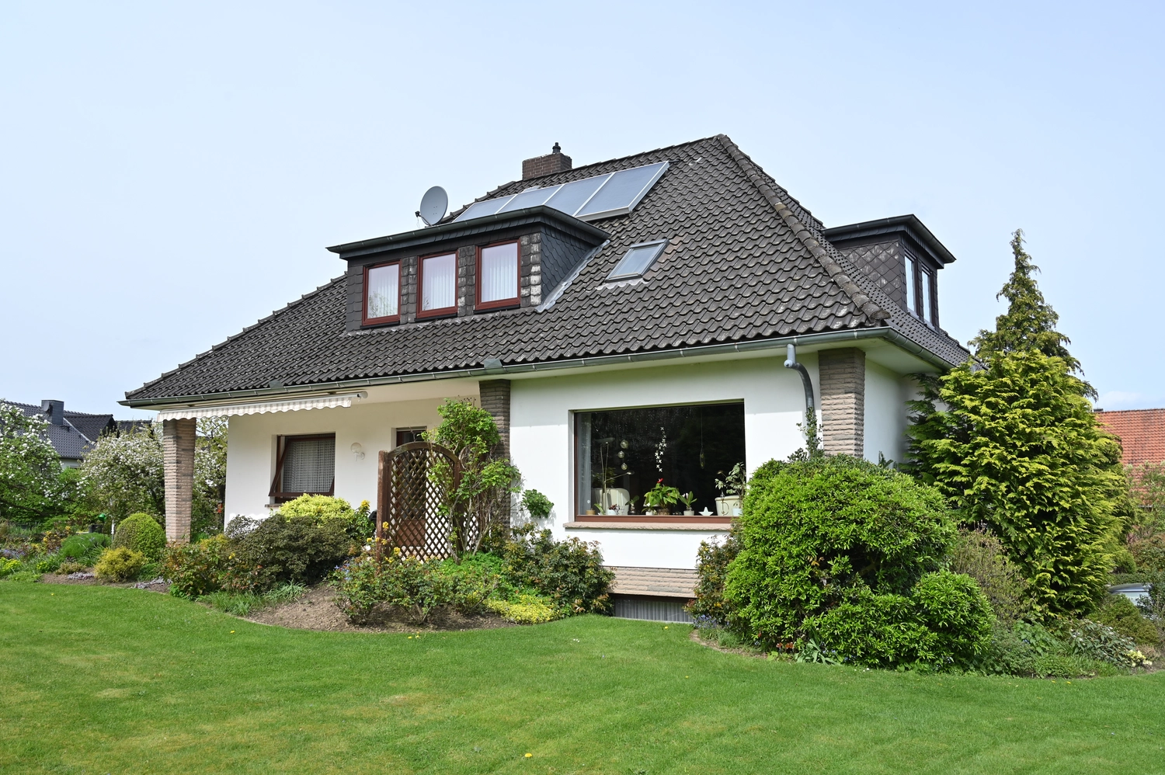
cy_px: 388
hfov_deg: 63.7
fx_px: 938
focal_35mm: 29
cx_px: 582
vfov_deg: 44.9
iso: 125
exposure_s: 1/100
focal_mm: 29
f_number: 9
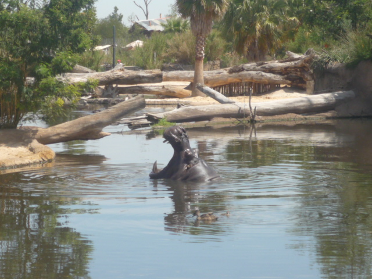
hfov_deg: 14.0
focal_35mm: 141
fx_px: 1515
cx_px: 186
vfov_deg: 10.5
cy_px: 140
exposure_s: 1/400
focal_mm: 14.6
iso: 100
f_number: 4.6
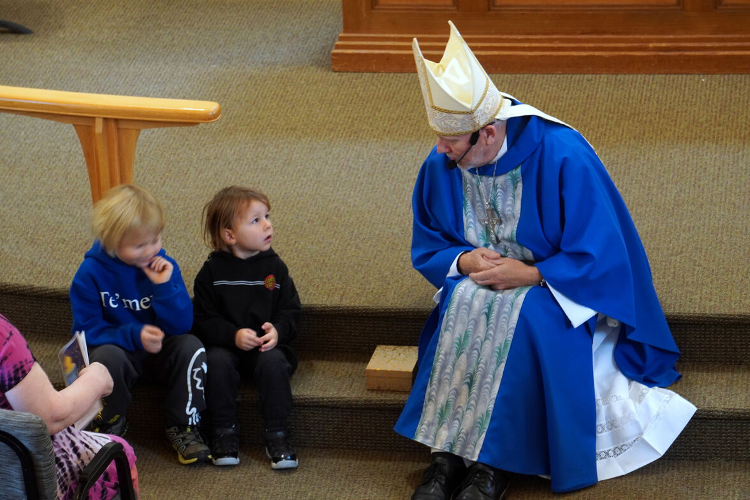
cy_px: 250
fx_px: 3468
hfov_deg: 12.3
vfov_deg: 8.2
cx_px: 375
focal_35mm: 166
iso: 1600
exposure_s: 1/15
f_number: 8
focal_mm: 111
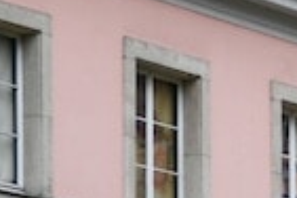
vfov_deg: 3.3
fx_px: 3349
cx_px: 836
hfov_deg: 4.9
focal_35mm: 406
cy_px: 488
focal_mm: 56
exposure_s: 1/200
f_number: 2.8
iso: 280
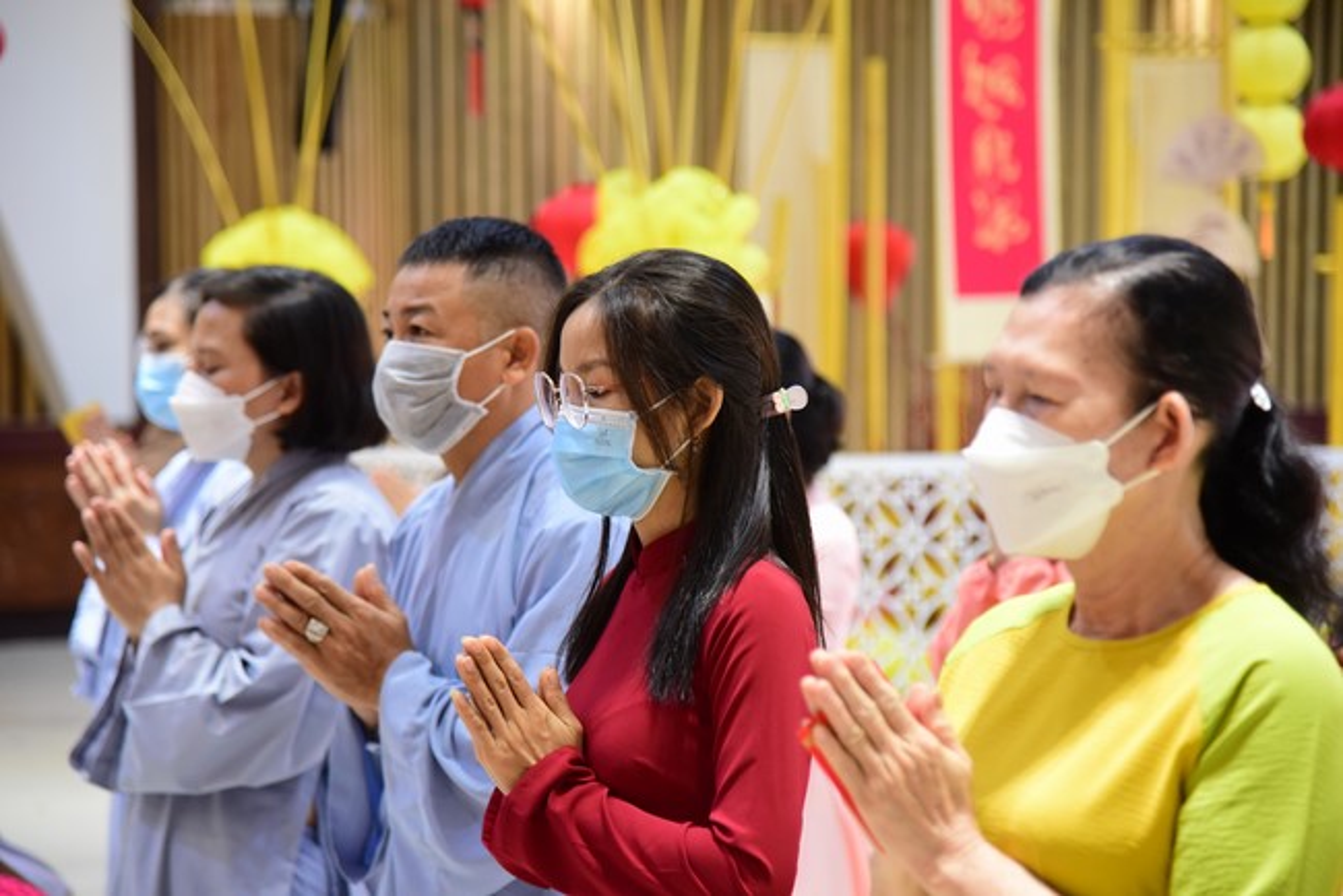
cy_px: 448
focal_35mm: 105
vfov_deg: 13.1
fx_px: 3919
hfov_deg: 19.4
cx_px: 672
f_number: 4
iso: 2500
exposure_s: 1/100
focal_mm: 105
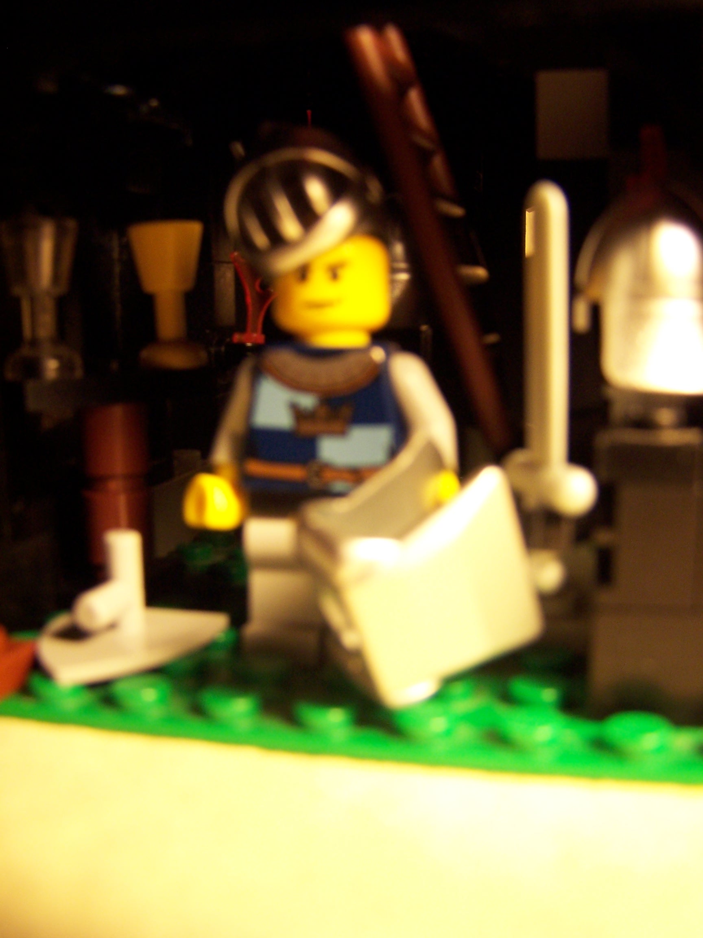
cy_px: 469
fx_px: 1029
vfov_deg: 49.0
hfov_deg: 37.7
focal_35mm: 38
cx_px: 352
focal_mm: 6.3
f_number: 2.8
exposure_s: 1/15
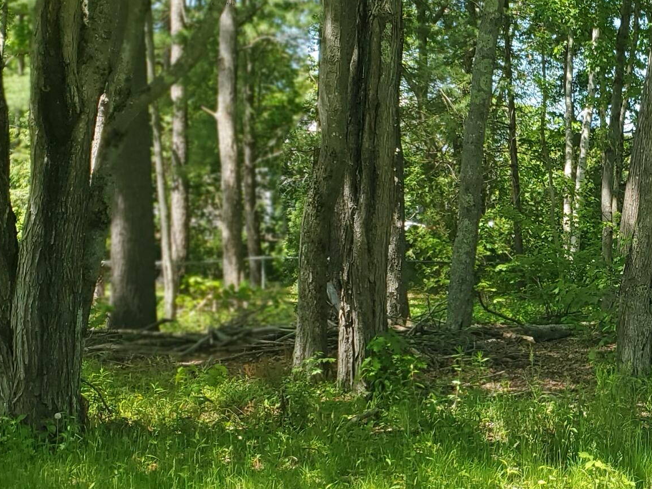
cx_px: 647
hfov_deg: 27.0
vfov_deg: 21.6
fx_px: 1281
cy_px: 287
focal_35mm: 68
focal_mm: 4.3
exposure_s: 1/571
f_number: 1.5
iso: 50
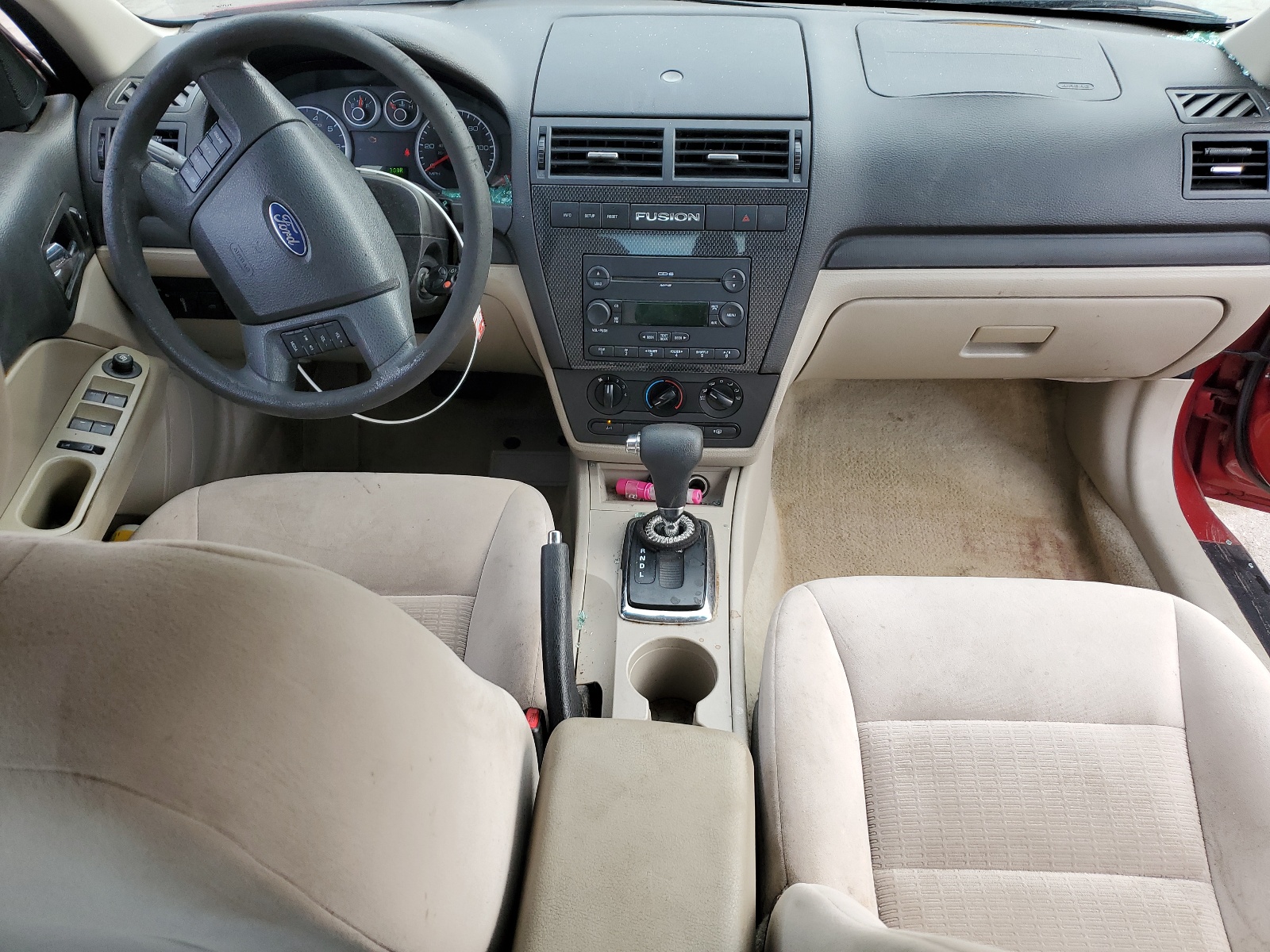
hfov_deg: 67.3
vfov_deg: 53.1
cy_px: 476
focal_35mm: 26
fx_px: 954
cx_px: 635
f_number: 1.5
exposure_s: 1/333
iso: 50
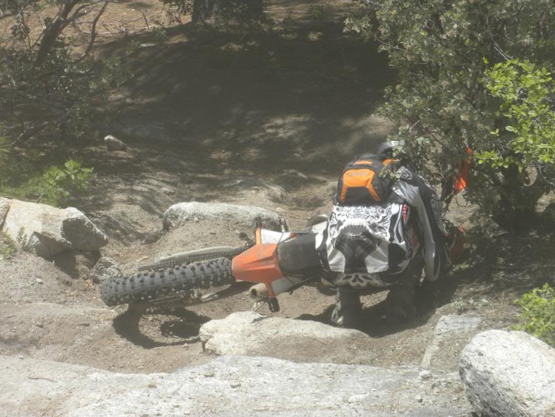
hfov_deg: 16.6
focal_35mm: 119
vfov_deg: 12.5
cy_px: 208
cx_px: 278
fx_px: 1908
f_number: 5.1
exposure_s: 1/476
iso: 90
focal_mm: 21
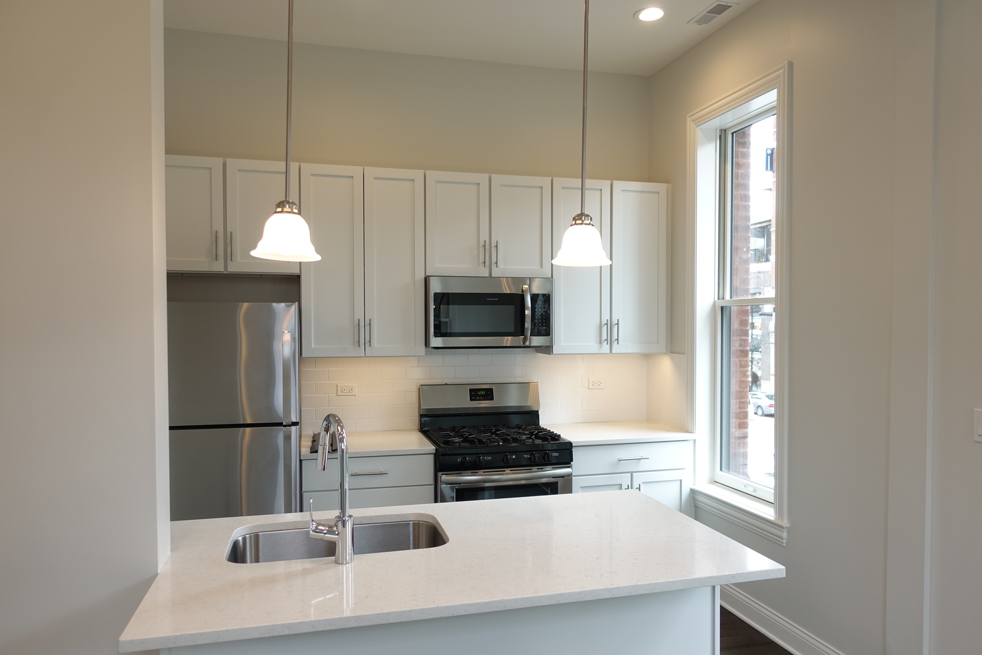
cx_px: 501
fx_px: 682
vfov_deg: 51.3
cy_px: 338
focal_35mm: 25
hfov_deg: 71.5
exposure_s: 1/100
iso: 125
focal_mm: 8.8
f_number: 1.8
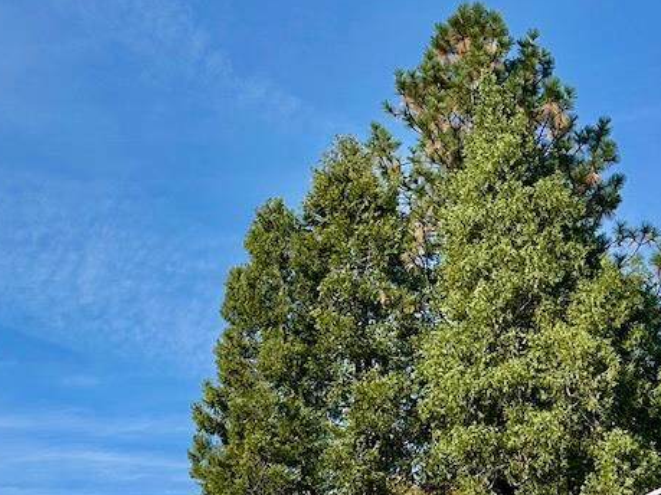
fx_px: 1279
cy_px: 548
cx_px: 26
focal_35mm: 67
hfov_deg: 27.6
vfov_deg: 20.8
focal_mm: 6.86
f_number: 1.78
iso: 80
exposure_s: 1/4348
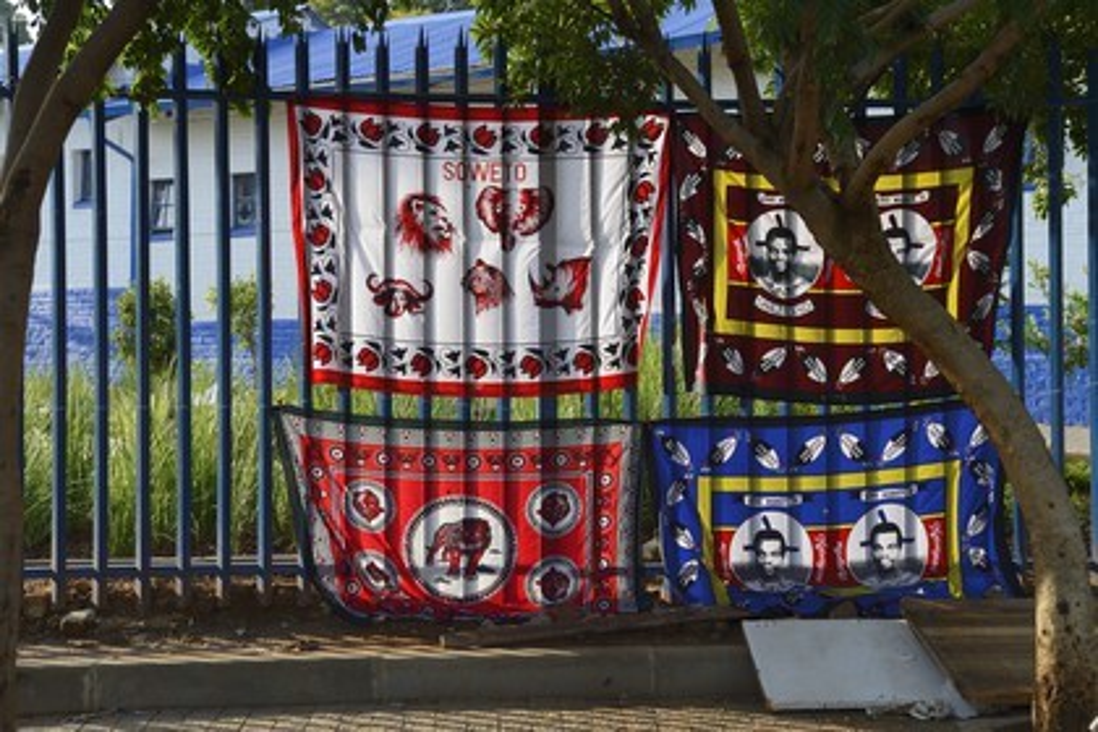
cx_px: 549
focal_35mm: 52
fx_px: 1586
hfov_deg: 38.2
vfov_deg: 26.0
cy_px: 366
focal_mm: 52
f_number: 5.6
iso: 200
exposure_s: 1/250
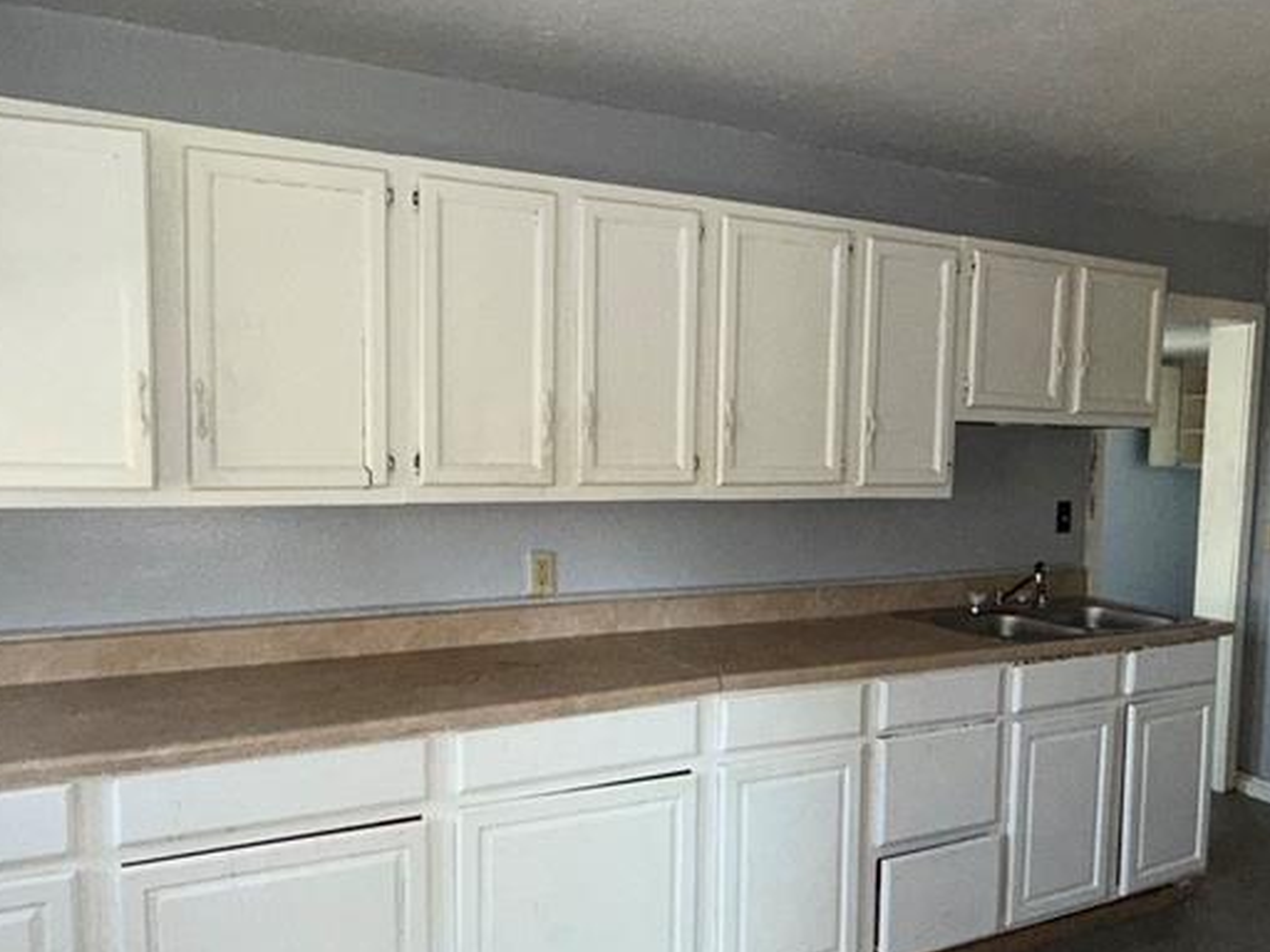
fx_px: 1027
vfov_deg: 49.7
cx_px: 697
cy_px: 526
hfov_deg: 63.3
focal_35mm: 28
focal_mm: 2.22
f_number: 2.2
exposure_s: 1/60
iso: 200
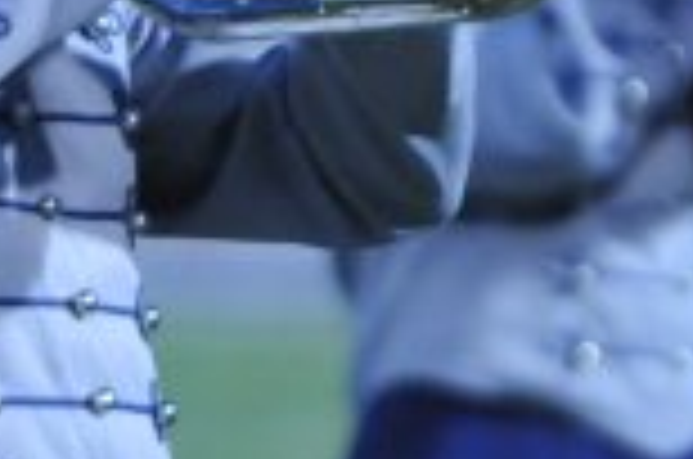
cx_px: -36
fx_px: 29987
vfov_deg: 0.9
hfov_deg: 1.3
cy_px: 25
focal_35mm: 1561
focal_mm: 200
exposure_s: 1/125
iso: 1600
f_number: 2.8
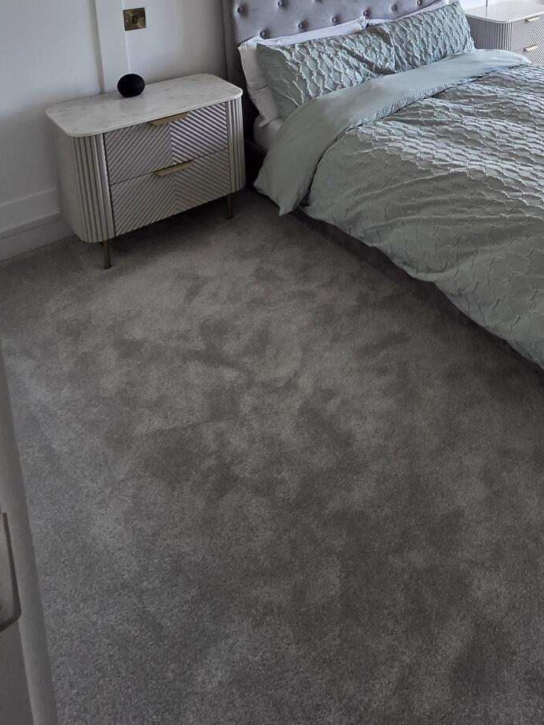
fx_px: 566
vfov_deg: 52.8
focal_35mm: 27
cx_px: 509
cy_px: 13
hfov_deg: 45.5
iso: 125
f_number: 2.2
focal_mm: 2.2
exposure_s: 1/100
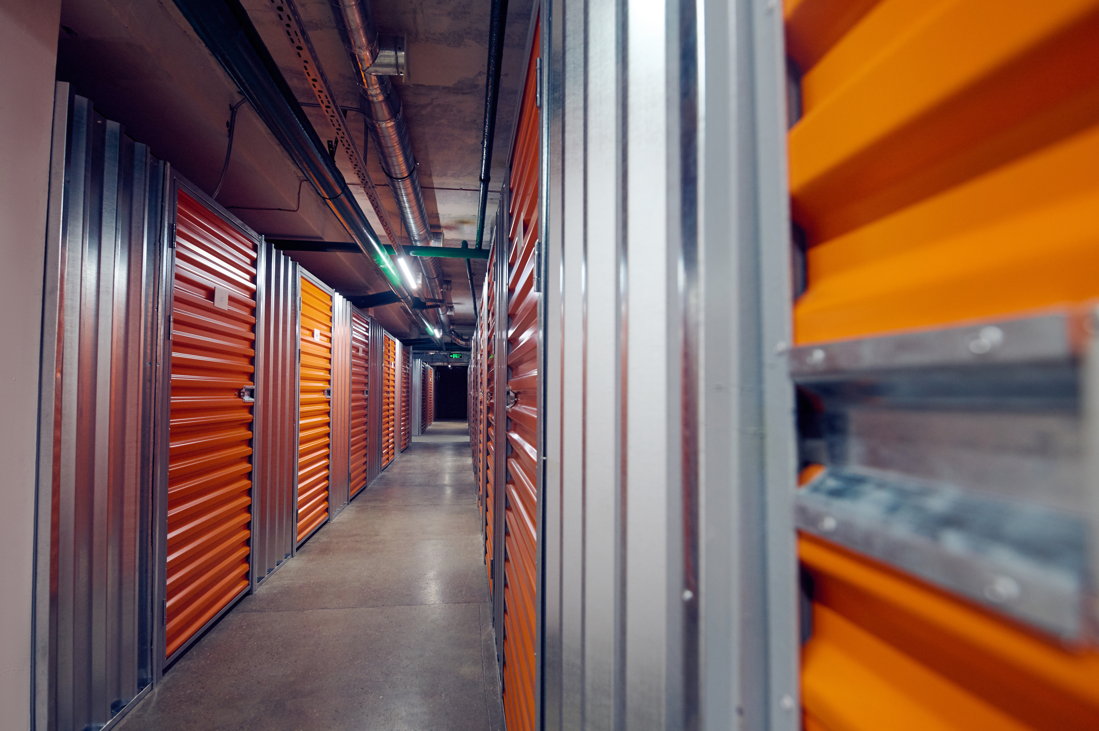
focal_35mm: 16
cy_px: 366
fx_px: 488
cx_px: 515
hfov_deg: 96.6
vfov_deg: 73.7
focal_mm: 15
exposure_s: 1/160
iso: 640
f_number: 3.5
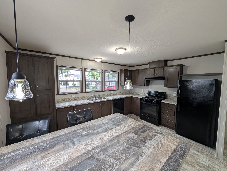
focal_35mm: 12
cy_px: 86
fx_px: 79
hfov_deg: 110.5
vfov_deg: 94.7
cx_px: 114
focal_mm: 2.02
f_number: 1.7
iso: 63
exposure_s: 1/60
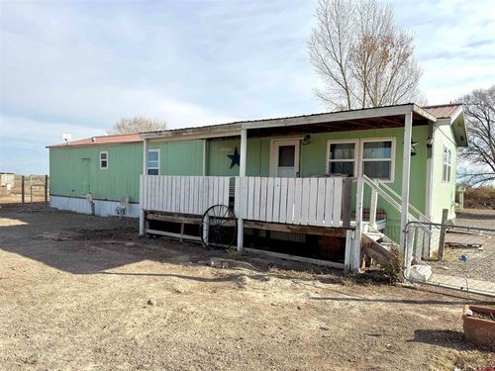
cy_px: 186
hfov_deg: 71.6
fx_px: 343
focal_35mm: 24
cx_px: 248
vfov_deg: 56.8
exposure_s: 1/5814
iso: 80
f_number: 1.78
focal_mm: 6.76
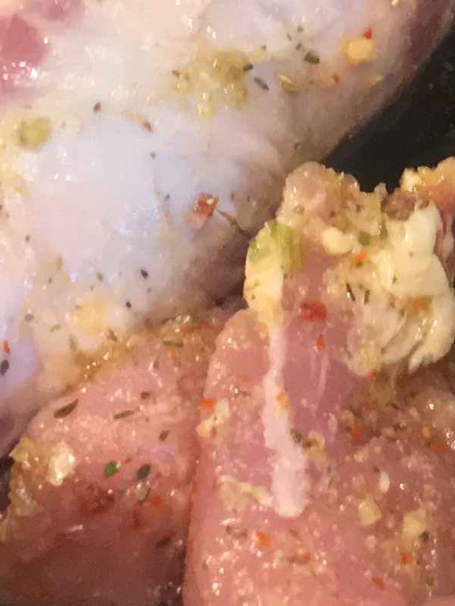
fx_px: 2574
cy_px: 63
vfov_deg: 13.3
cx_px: 681
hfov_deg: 9.8
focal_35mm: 147
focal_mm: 4.15
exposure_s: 1/24
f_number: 2.2
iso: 200
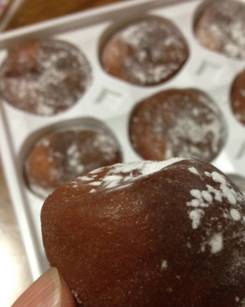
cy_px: 230
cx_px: 163
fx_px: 508
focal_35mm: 56
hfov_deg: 27.0
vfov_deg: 32.9
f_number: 2.4
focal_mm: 4.28
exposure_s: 1/20
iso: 250
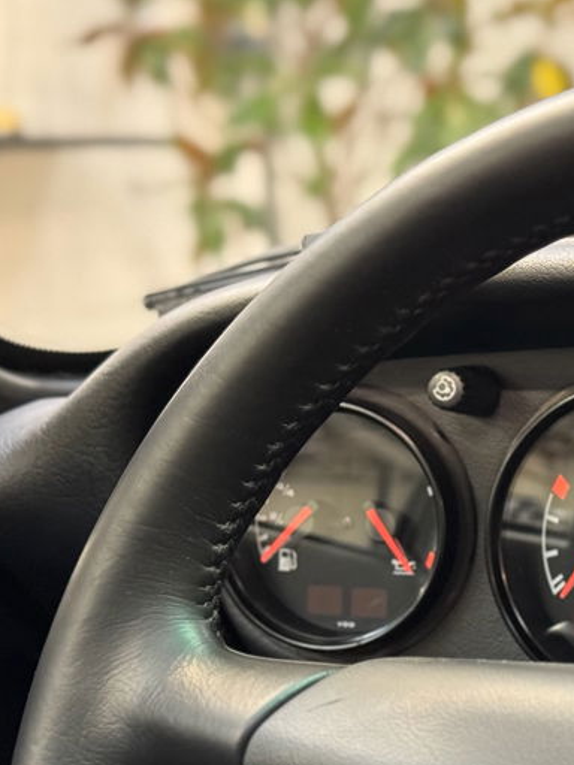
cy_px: 499
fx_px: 2122
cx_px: 753
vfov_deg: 20.4
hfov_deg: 14.7
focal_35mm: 96
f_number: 1.78
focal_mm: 6.76
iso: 500
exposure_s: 1/33
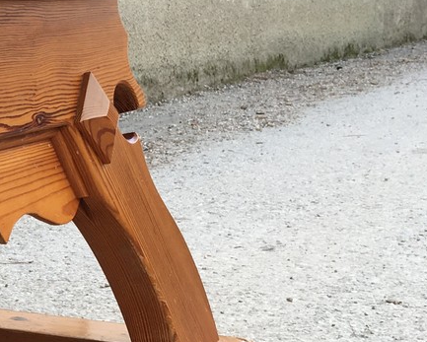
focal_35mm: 98
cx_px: -288
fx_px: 1239
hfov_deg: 16.9
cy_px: 228
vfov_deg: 15.7
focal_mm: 4.15
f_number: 2.2
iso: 25
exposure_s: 1/221
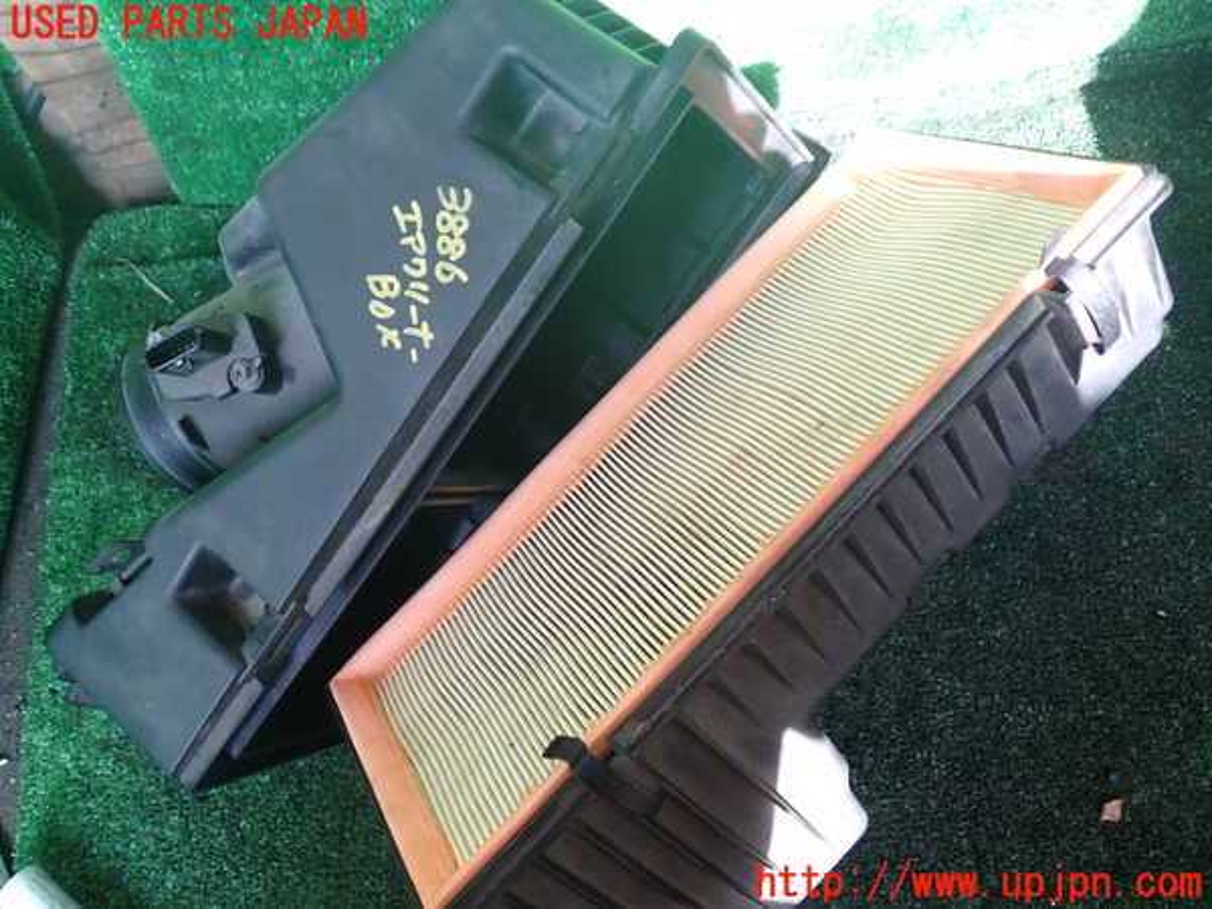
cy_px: 454
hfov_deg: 60.0
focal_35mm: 30
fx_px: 1050
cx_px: 606
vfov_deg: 46.8
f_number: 2.3
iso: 125
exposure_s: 1/60
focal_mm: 5.4
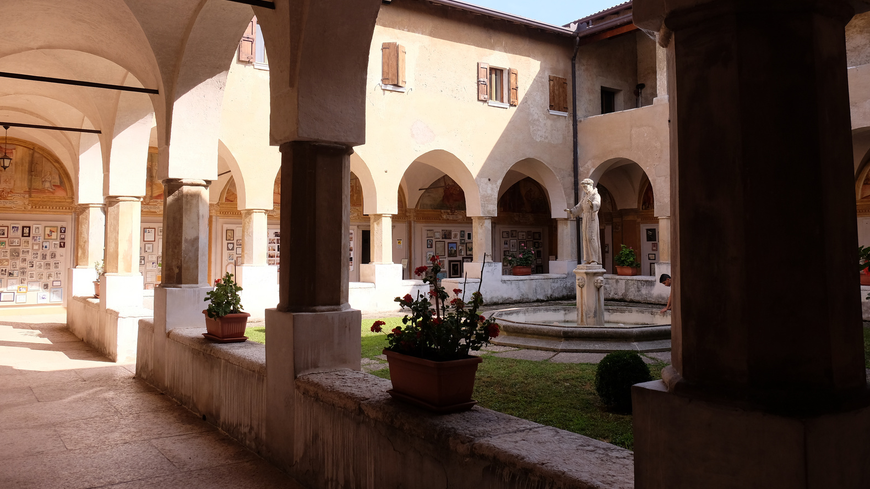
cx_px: 430
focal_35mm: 29
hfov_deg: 66.1
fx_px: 669
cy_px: 201
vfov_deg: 40.0
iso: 400
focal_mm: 18
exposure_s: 1/350
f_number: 5.6
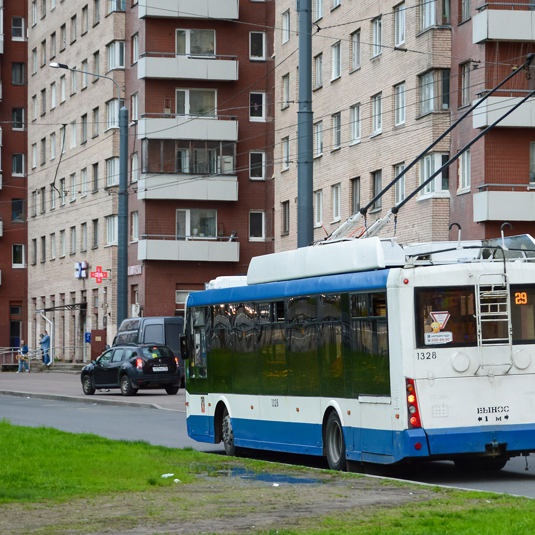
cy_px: 268
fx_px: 1958
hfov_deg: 15.5
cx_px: 384
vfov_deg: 15.6
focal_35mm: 112
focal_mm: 58
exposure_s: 1/200
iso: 200
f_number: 5.6
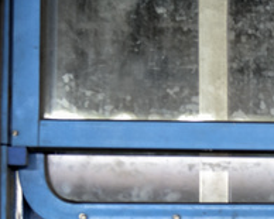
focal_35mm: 184
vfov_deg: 8.2
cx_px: 501
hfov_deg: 9.9
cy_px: 329
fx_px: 1491
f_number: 2.8
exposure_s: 1/160
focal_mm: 38
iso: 800
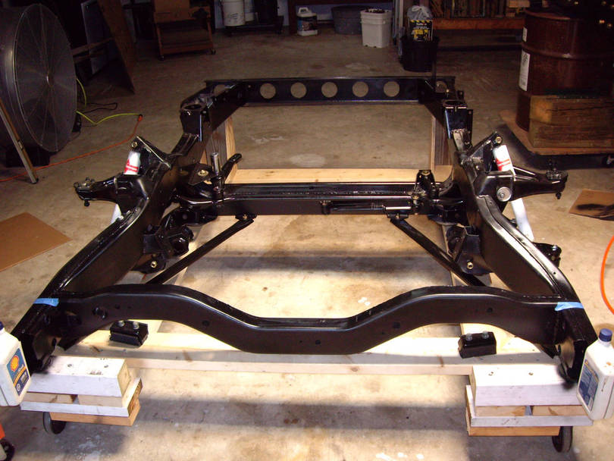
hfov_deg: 49.0
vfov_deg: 37.7
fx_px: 674
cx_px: 307
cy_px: 230
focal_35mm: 38
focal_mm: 6.2
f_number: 2.7
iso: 200
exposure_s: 1/60
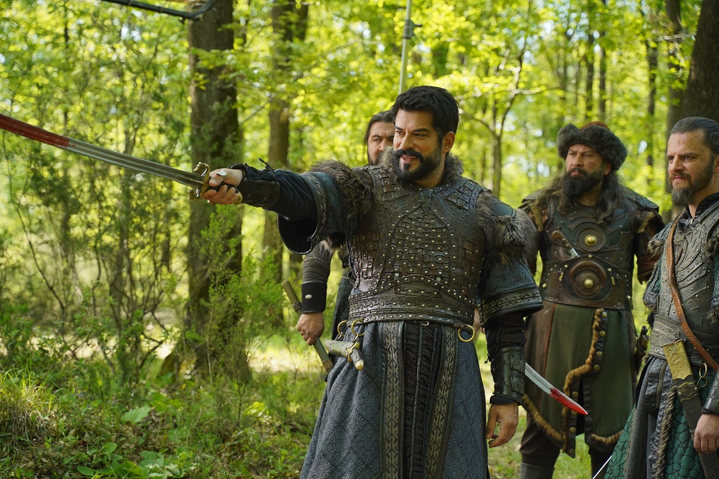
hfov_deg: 29.7
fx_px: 1358
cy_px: 240
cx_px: 360
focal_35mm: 68
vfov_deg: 20.0
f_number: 4
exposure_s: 1/800
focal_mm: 68
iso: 640
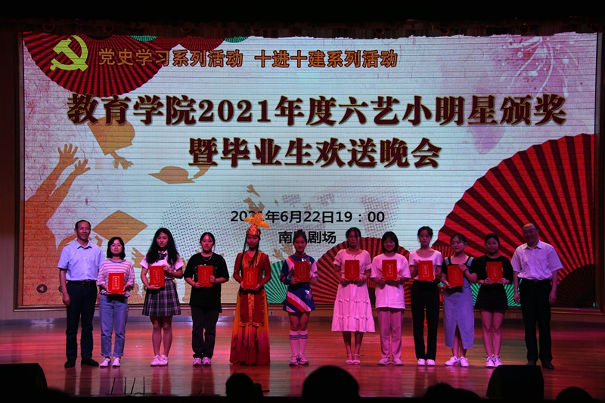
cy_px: 202
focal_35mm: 70
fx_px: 1176
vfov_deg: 19.4
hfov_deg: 28.8
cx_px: 302
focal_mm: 70
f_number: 5
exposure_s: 1/800
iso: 1600
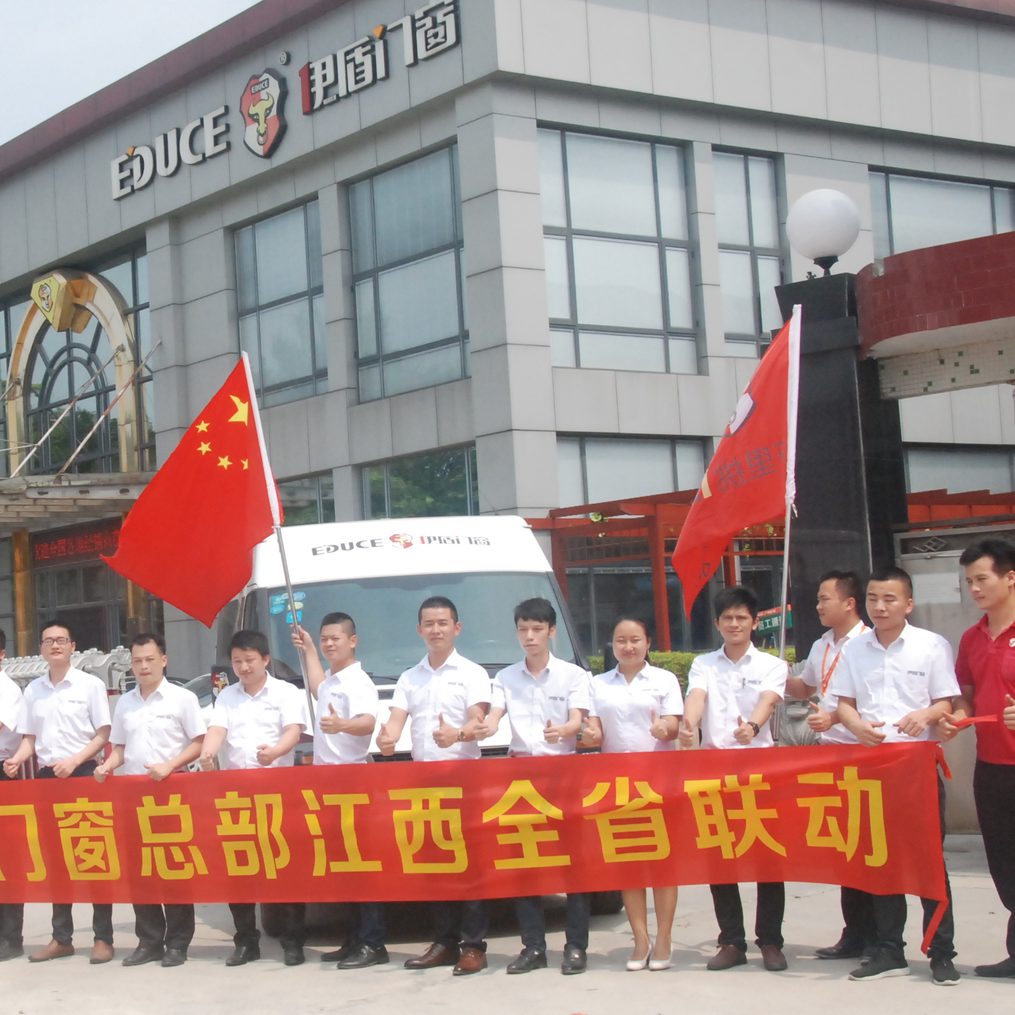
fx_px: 1950
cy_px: 511
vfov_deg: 29.2
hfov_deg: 28.6
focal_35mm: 59
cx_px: 225
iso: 1000
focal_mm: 25
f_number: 14
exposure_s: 1/800
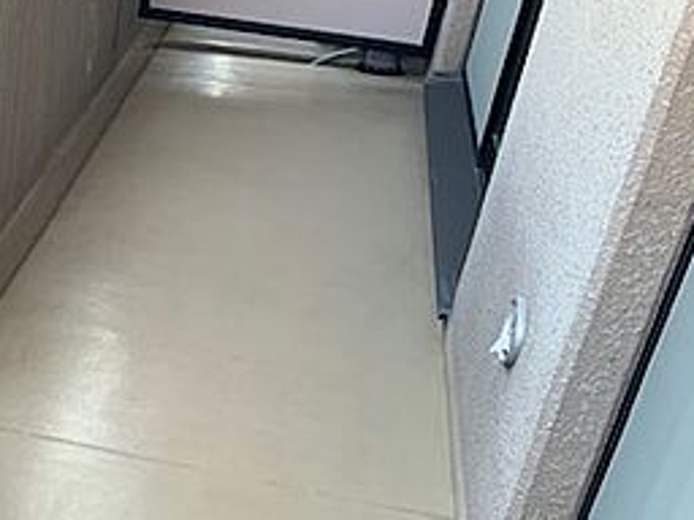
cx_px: -60
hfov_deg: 28.9
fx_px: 1223
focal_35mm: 61
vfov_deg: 24.0
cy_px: 311
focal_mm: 4.25
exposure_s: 1/121
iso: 64
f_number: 1.8
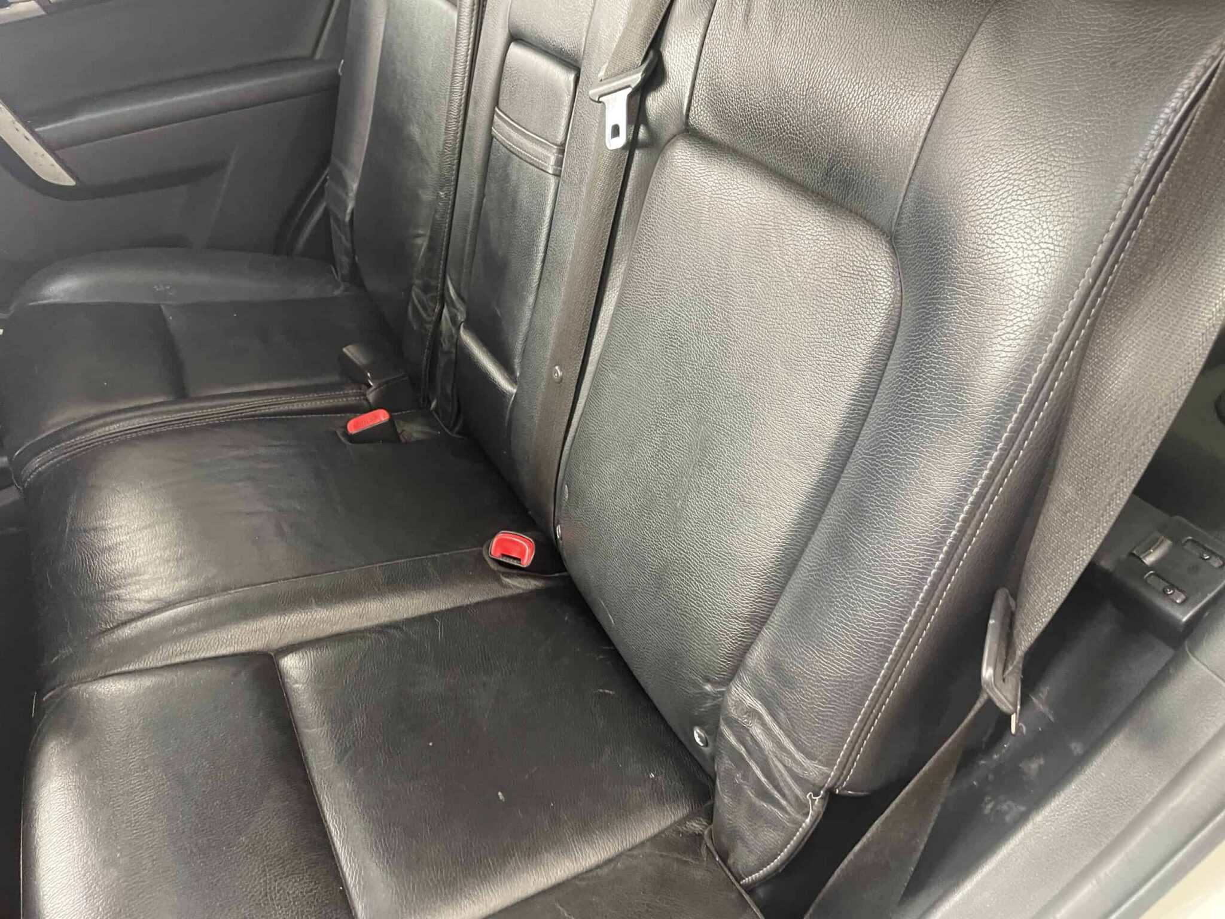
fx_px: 920
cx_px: 612
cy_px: 460
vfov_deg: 53.1
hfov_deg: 67.3
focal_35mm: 26
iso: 200
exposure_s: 1/60
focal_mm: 4.2
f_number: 1.6
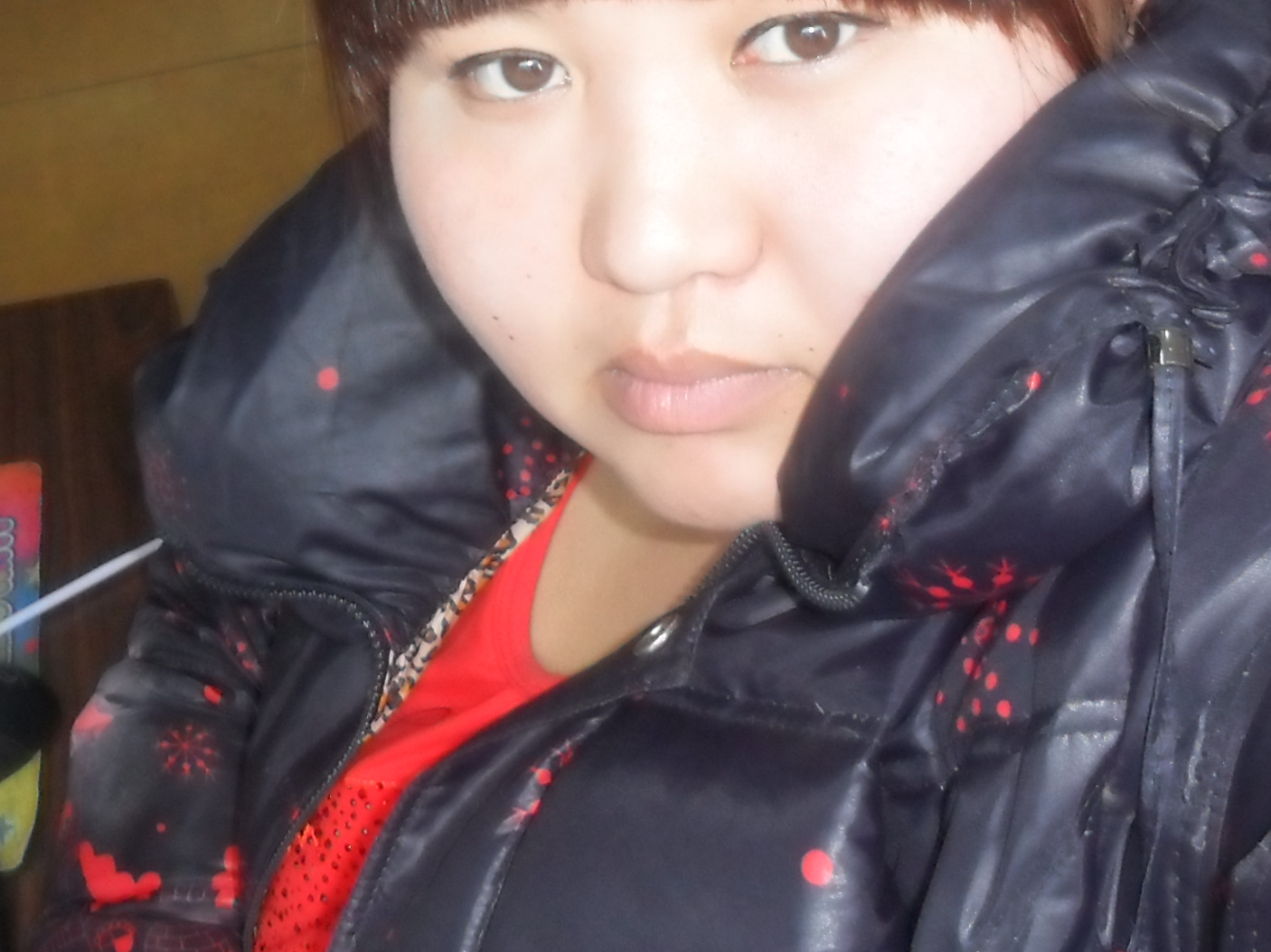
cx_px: 496
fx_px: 2166
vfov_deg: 24.2
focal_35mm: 59
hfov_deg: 32.6
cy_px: 113
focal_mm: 4.9
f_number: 3.5
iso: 320
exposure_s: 1/45
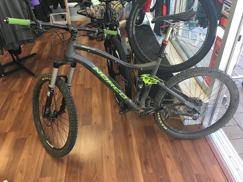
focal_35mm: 29
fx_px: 204
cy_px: 91
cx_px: 122
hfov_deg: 61.7
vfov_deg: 48.2
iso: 32
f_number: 2.2
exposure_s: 1/30
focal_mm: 4.15
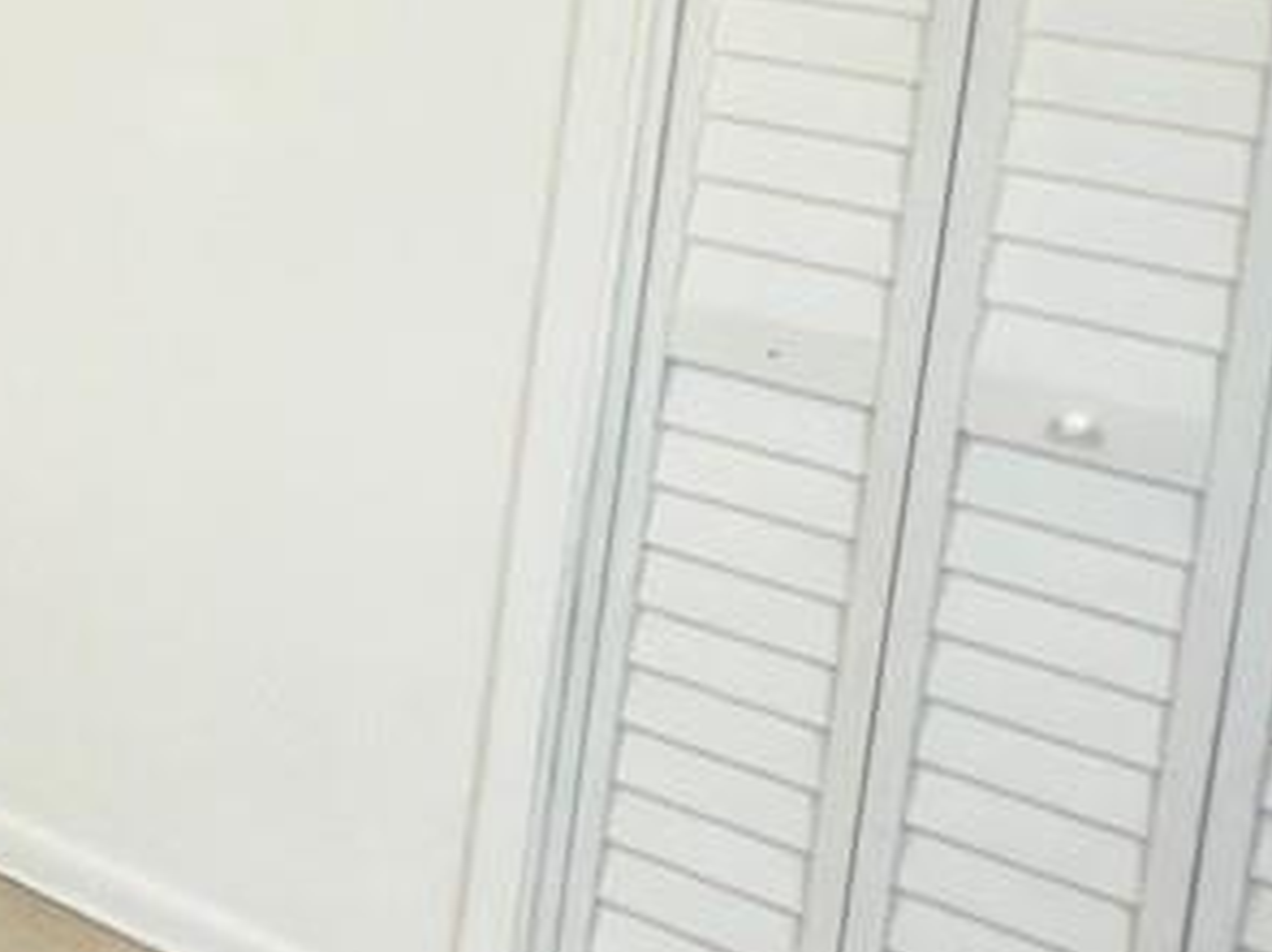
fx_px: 2792
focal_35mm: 76
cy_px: -47
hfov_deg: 21.3
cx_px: -681
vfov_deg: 18.7
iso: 80
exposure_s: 1/30
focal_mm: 2.22
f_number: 2.2
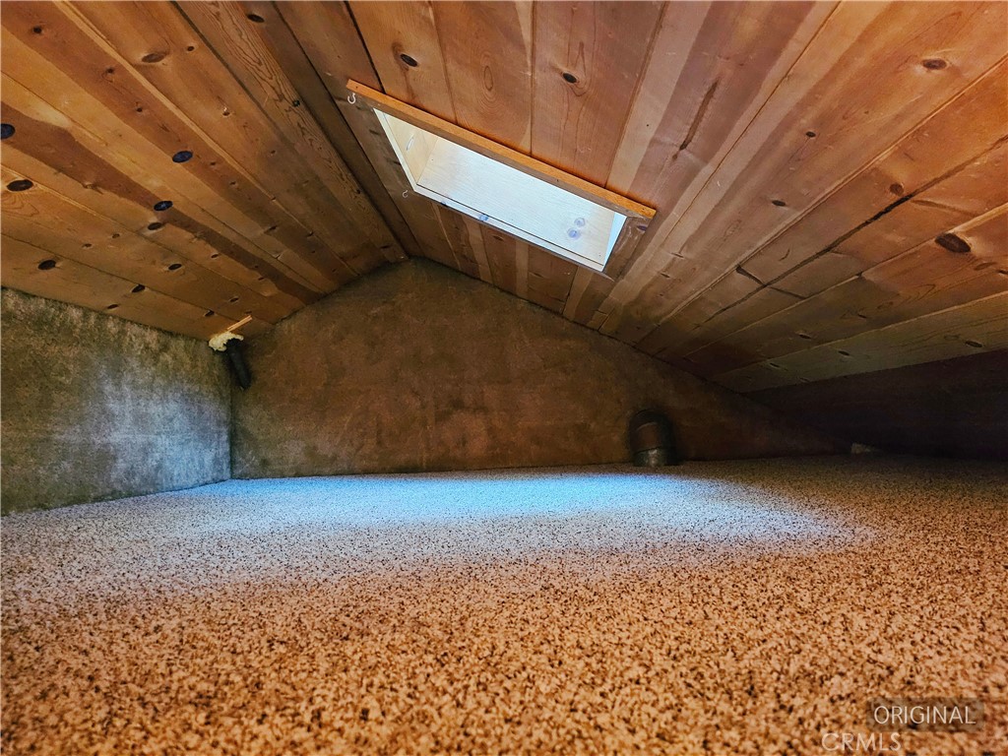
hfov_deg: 71.6
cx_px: 504
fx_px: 699
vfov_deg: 56.8
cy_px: 378
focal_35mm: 24
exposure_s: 1/24
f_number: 1.8
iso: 1250
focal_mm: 5
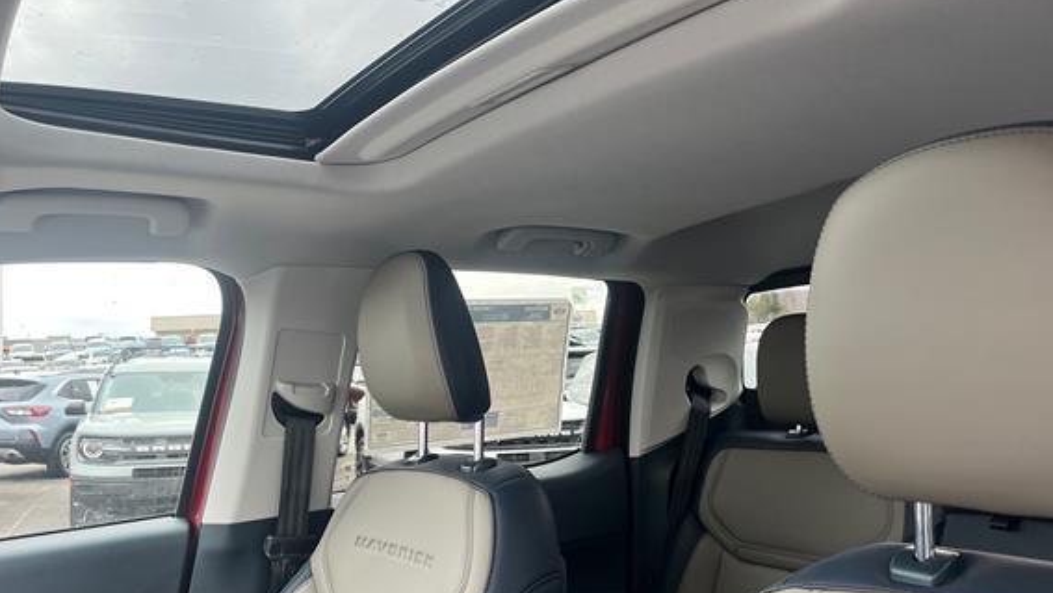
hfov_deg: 61.0
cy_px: 376
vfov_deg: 36.4
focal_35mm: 32
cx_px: 548
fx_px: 894
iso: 125
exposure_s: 1/60
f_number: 1.6
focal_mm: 5.1
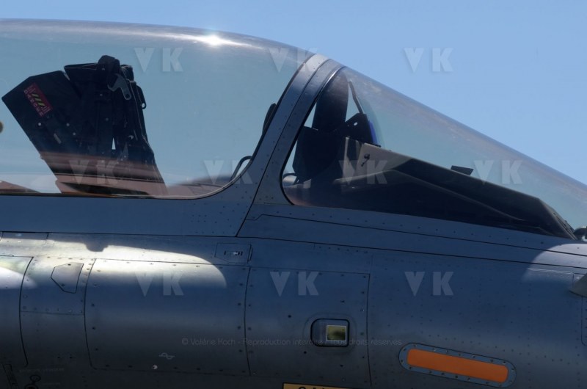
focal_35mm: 285
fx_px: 4638
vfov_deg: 4.8
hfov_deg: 7.2
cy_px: 194
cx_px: 294
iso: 100
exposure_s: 1/500
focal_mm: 190
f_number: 8
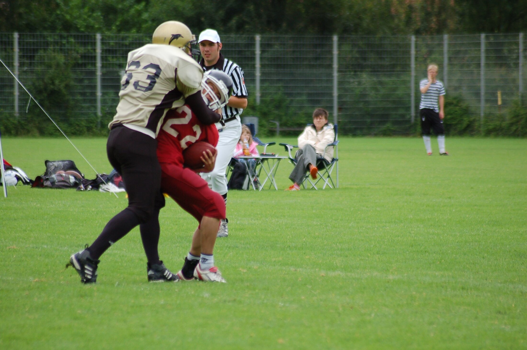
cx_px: 264
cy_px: 175
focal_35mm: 330
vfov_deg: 4.1
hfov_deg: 6.3
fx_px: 4822
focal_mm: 220
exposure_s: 1/800
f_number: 5.3
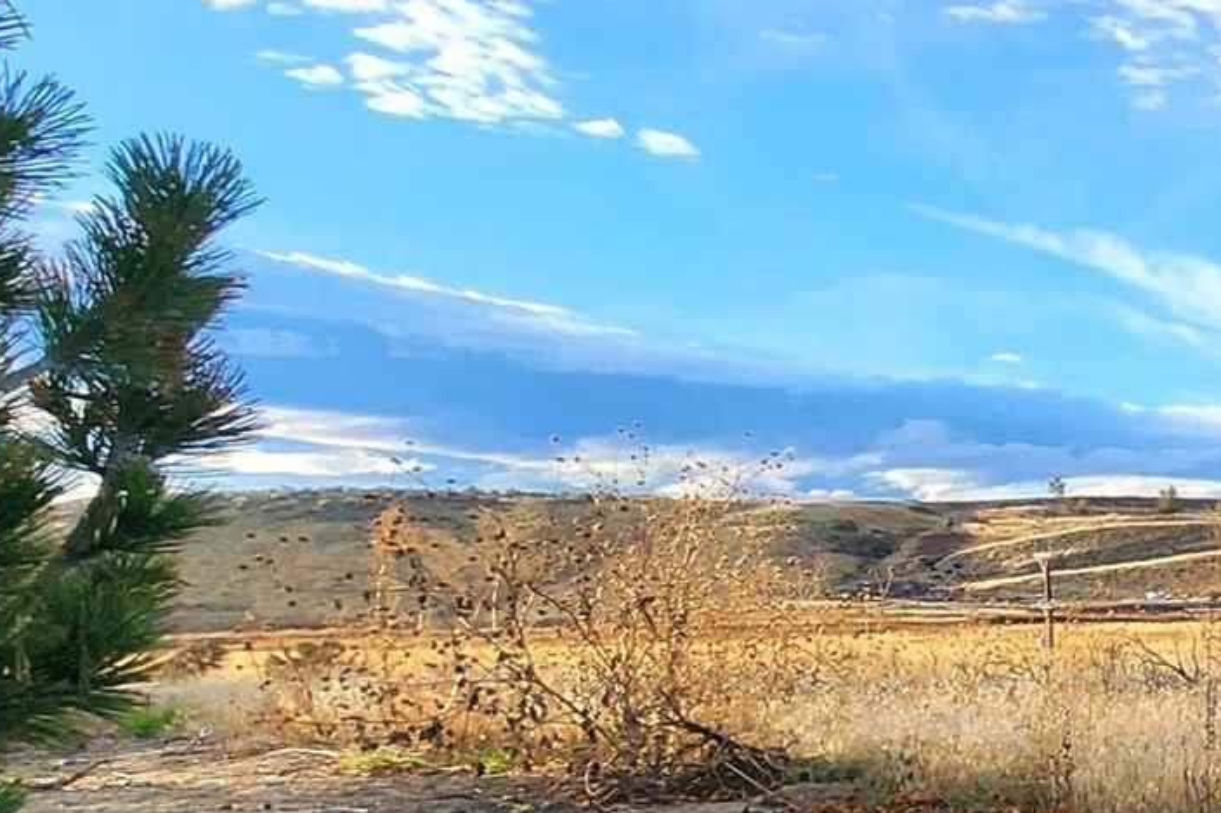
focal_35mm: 59
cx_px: 2255
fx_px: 2000
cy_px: 749
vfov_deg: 22.4
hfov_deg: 21.1
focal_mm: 2.2
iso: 50
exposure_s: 1/1000
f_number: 2.2
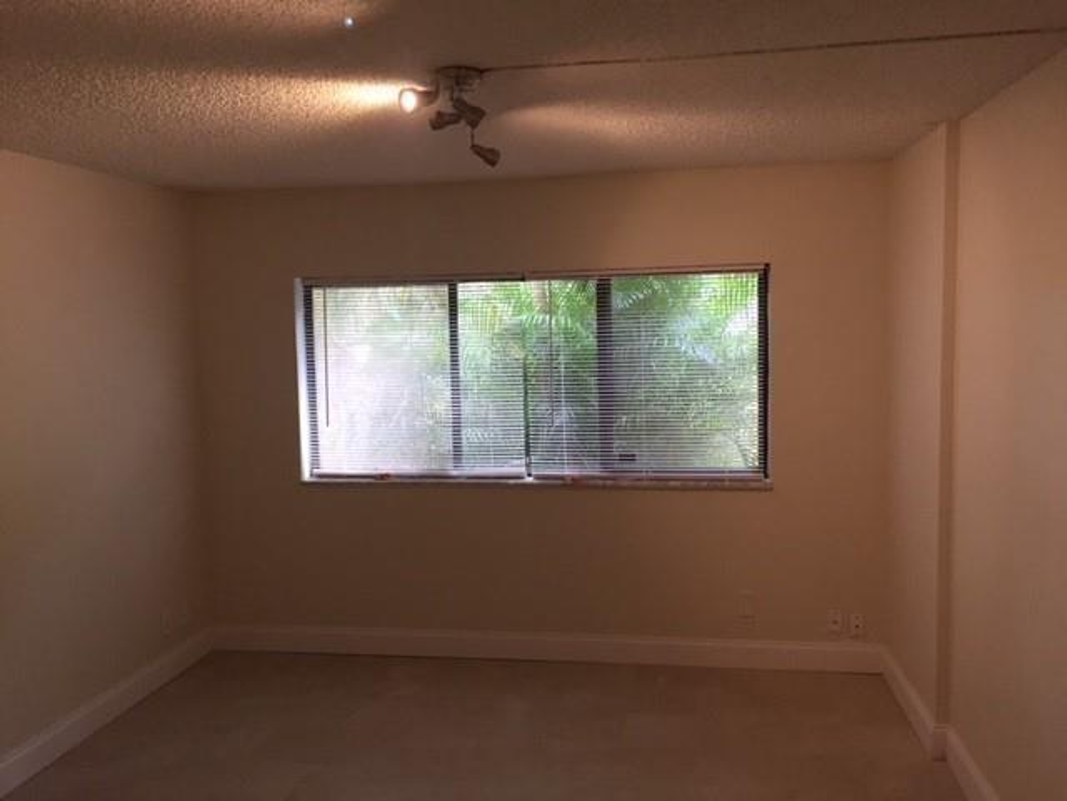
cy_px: 400
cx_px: 534
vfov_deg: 48.2
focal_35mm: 29
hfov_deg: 61.7
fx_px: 894
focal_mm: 4.15
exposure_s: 1/30
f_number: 2.2
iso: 50
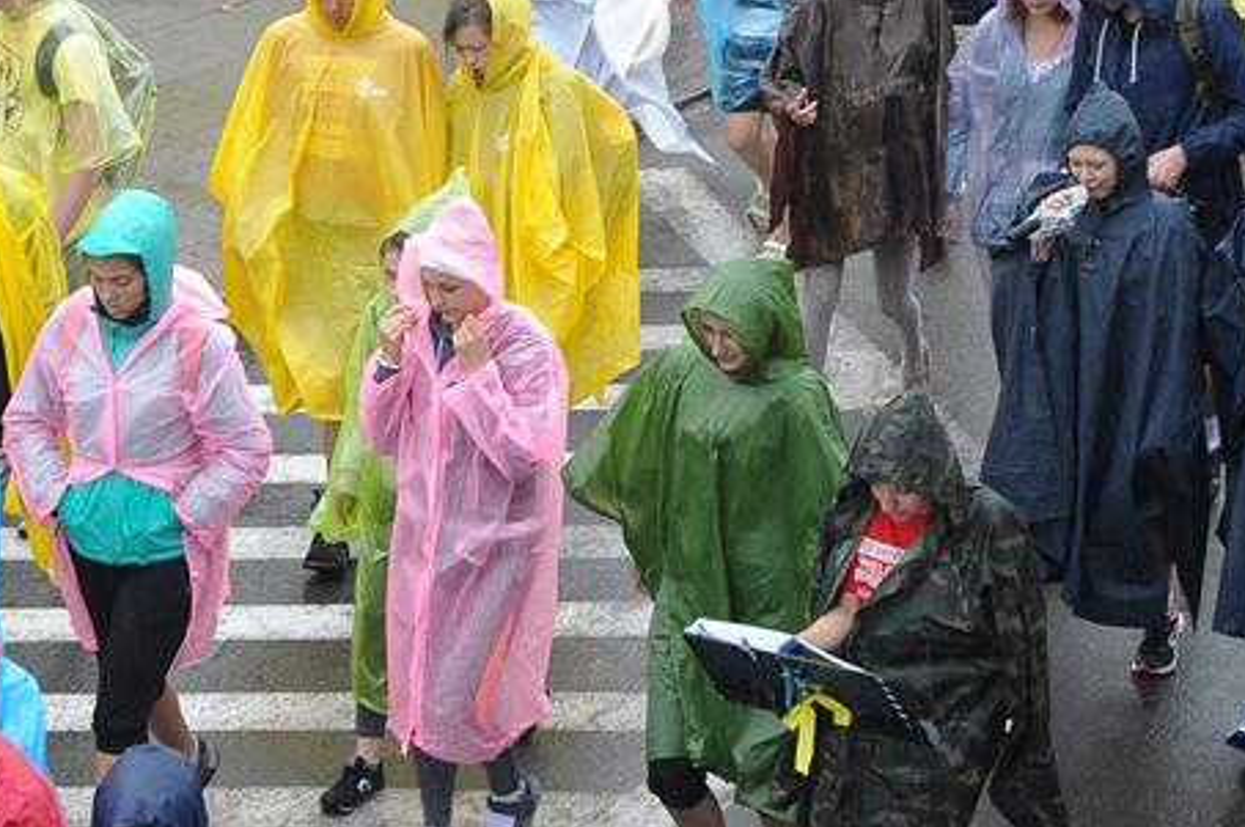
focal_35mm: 155
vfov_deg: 8.8
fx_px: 5352
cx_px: 489
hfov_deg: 13.3
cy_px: 246
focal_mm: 55
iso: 800
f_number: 6.3
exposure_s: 1/160
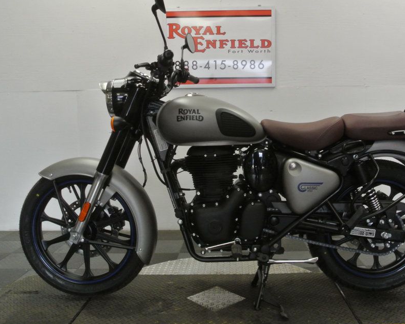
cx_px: 237
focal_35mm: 33
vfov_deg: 44.6
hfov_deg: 53.9
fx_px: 396
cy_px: 158
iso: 900
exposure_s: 1/15
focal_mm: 10
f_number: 3.5
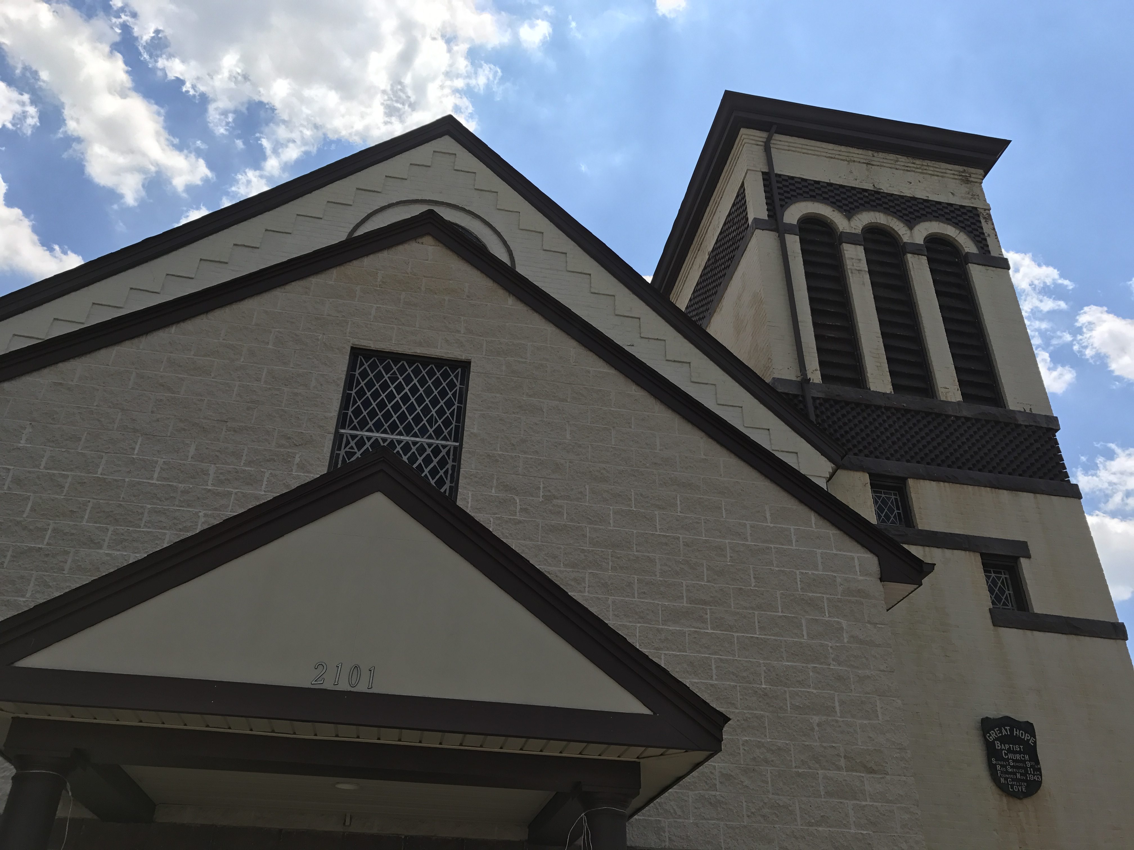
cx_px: 567
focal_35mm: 28
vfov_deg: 49.7
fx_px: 917
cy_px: 425
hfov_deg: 63.4
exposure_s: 1/2591
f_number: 1.8
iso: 20
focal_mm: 3.99
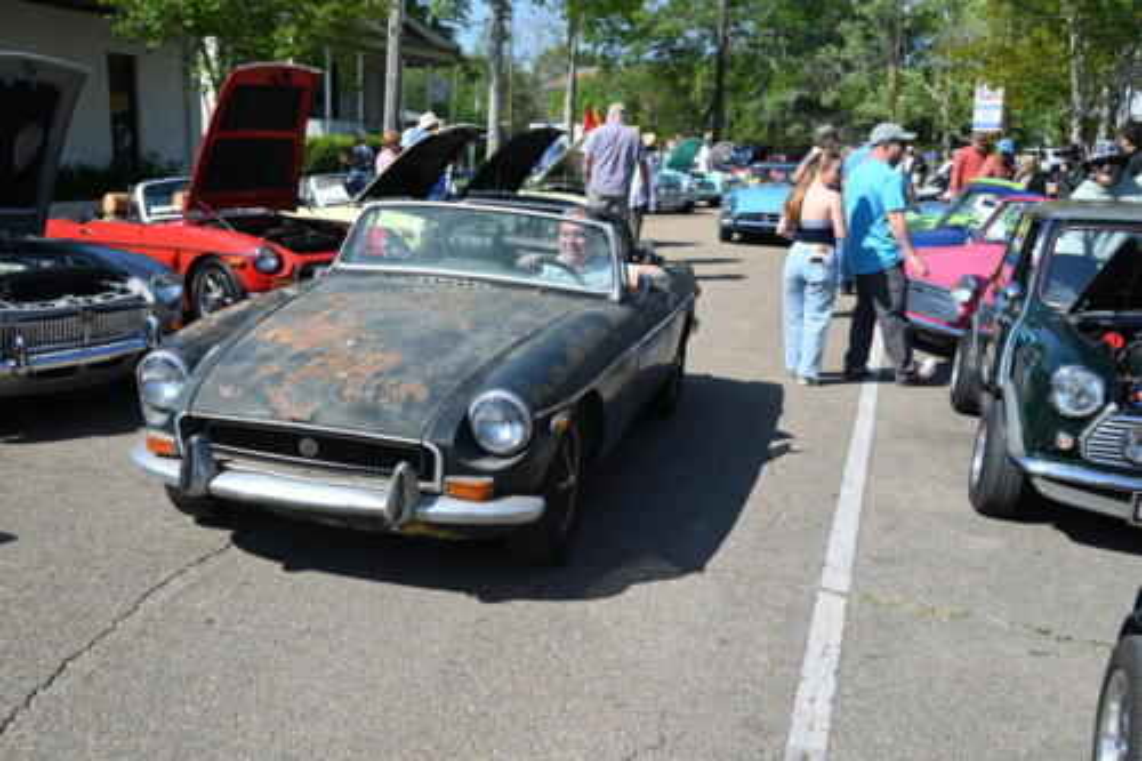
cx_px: 571
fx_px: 1142
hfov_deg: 53.1
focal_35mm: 36
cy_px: 380
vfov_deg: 36.8
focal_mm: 36
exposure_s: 1/320
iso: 100
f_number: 6.3
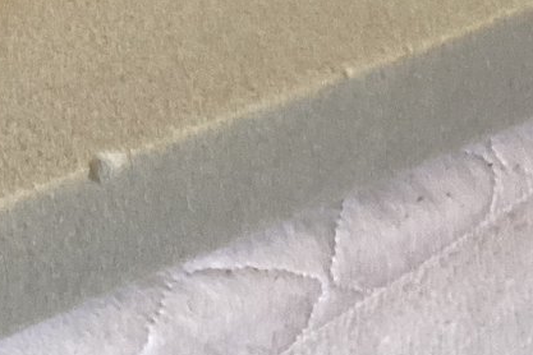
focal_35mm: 117
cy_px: -35
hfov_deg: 17.3
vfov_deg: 11.5
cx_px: 70
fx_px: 1732
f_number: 2.4
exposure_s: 1/60
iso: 200
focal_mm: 3.3
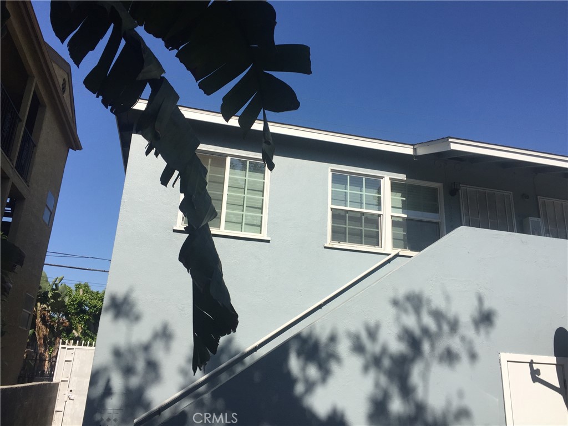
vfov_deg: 48.2
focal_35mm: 29
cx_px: 284
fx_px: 476
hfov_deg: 61.7
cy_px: 213
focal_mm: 4.15
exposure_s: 1/2825
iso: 32
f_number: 2.2
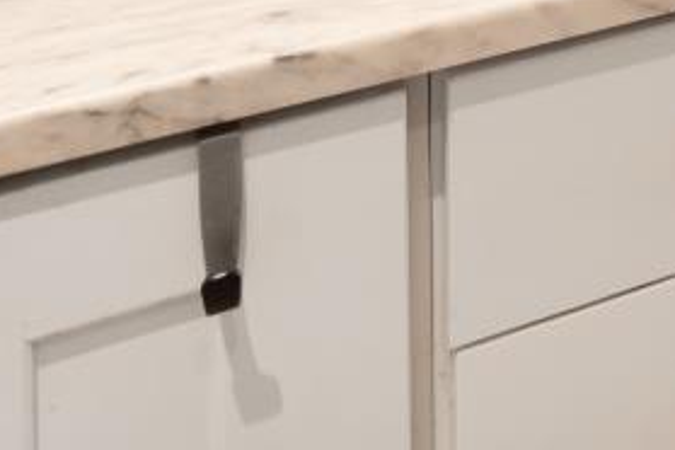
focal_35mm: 86
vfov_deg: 12.3
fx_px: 1612
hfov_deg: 13.7
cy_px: -660
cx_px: 1749
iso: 160
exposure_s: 1/3
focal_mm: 16
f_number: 7.1
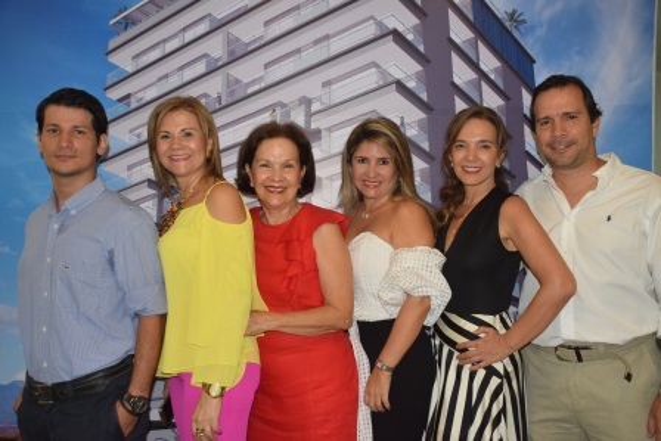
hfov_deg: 57.2
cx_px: 330
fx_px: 606
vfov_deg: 40.0
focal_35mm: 33
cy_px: 220
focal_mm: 22
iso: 800
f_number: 4
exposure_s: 1/100
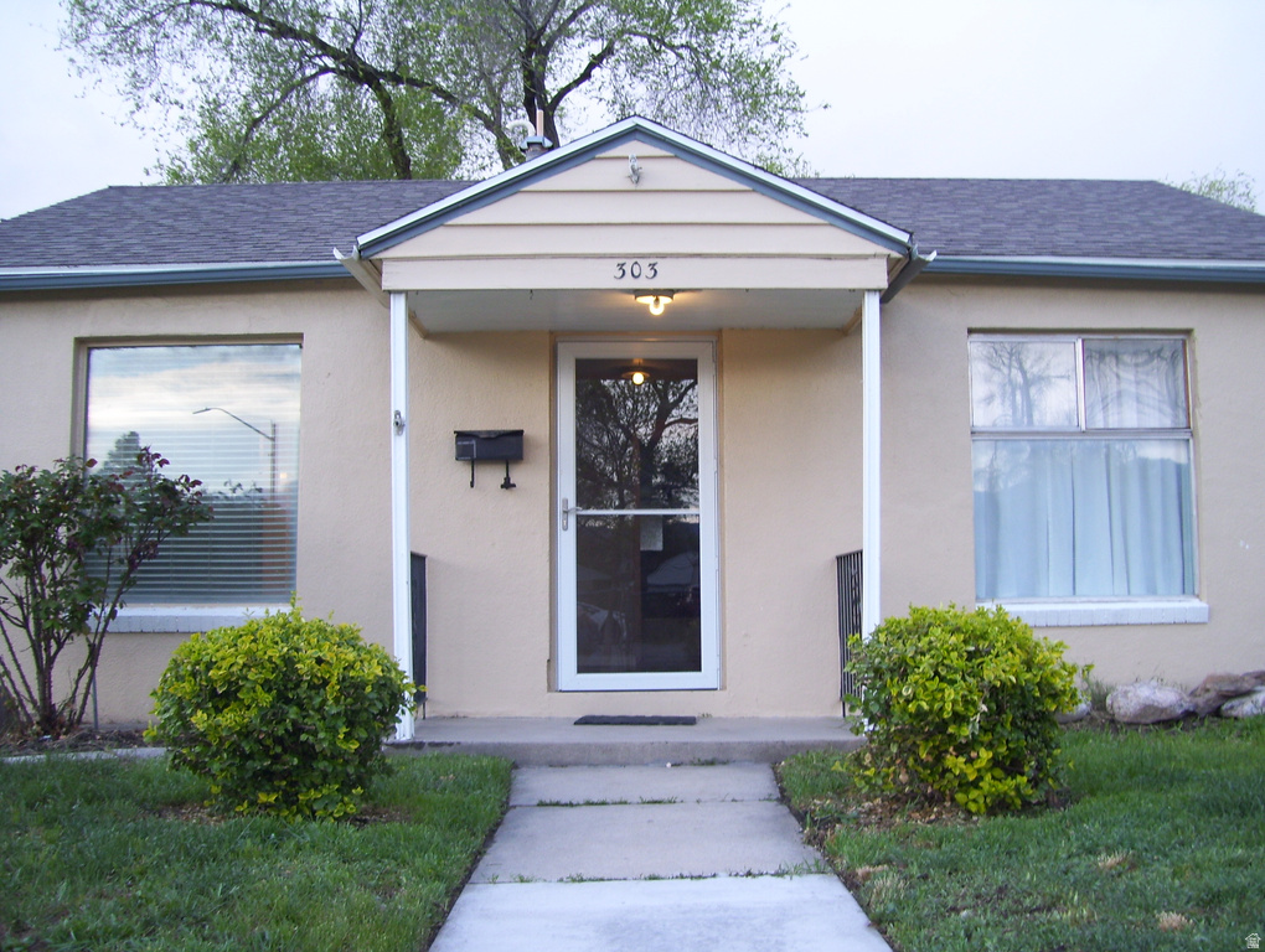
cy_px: 476
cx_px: 632
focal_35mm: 36
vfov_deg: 39.7
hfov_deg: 51.3
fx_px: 1317
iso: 80
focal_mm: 6
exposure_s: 1/60
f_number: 2.7
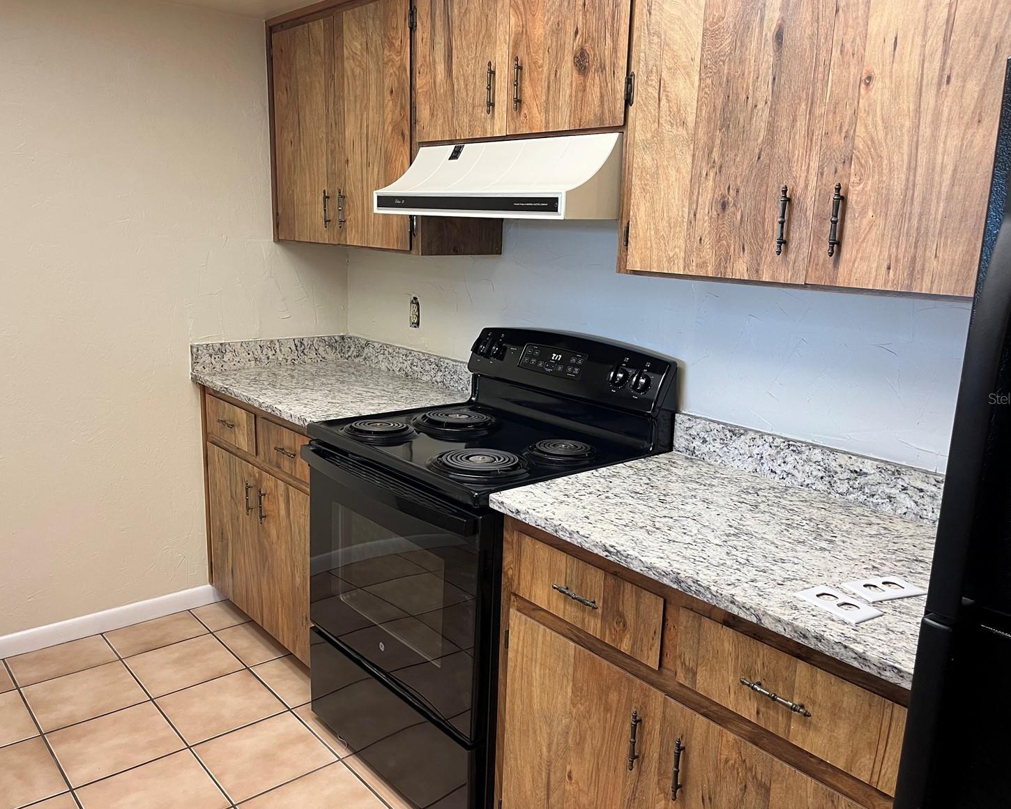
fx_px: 838
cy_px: 398
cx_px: 496
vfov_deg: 51.5
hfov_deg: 62.2
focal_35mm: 28
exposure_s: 1/60
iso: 125
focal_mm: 5.1
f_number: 1.6
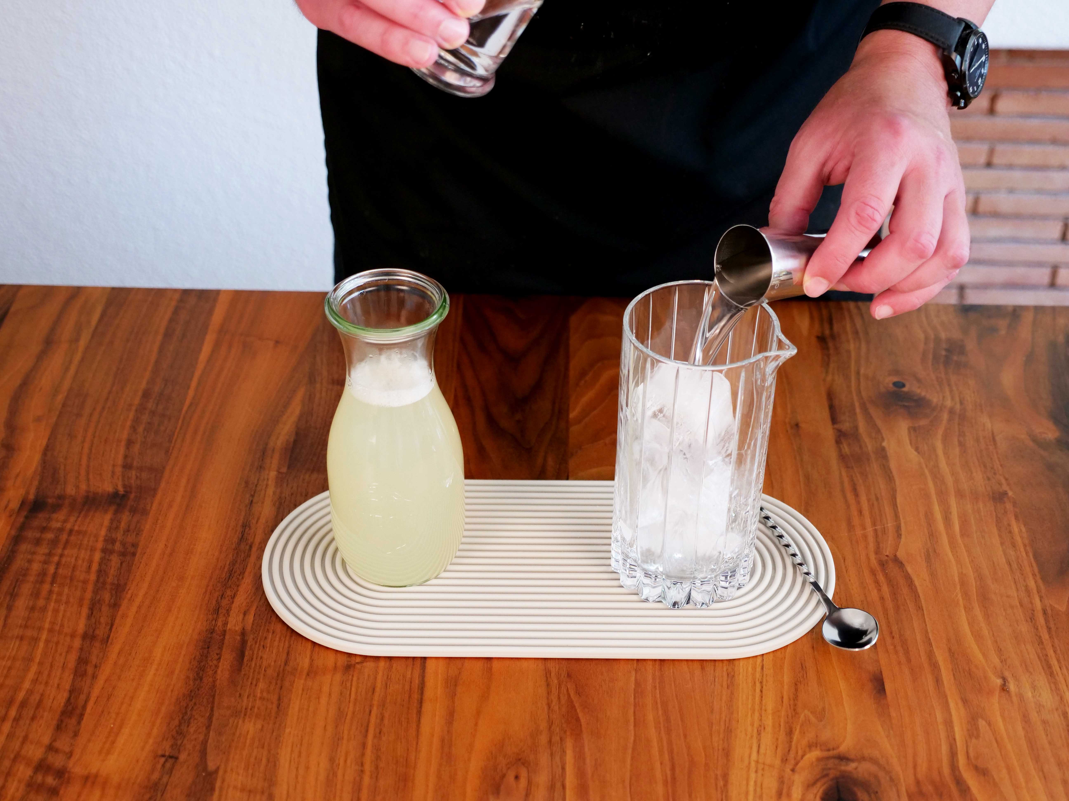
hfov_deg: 35.5
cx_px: 534
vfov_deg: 27.0
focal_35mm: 54
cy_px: 400
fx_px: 1668
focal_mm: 27
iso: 800
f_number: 2.8
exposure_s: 1/60
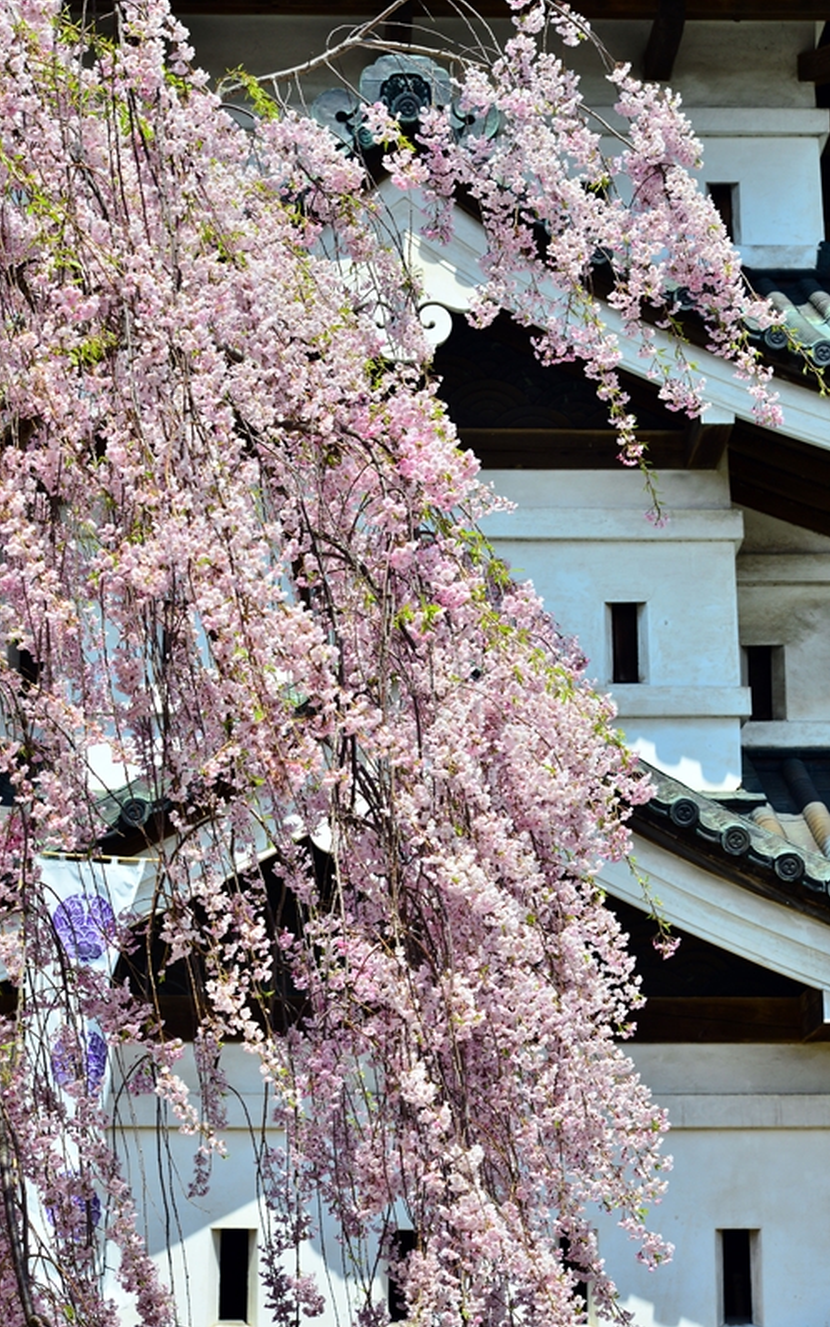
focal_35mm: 84
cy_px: 665
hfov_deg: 15.6
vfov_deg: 24.6
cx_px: 413
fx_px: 3038
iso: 400
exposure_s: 1/500
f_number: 11
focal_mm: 82
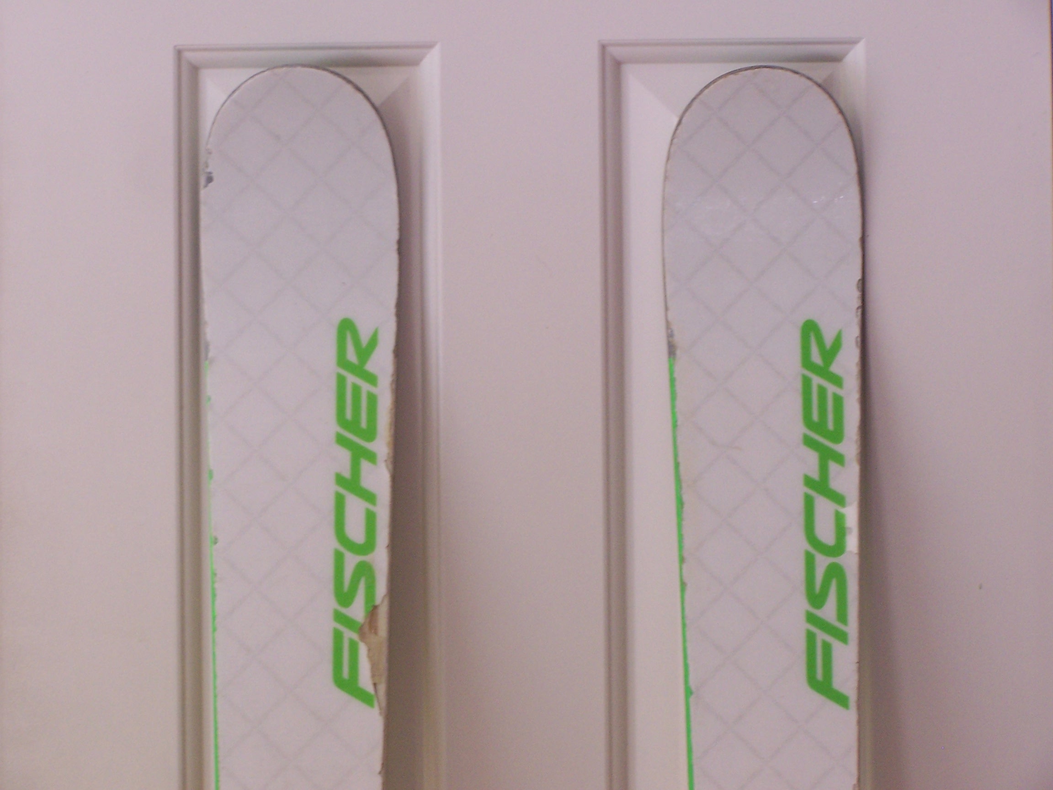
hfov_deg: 18.7
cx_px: 526
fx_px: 3194
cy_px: 395
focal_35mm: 105
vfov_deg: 14.1
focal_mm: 17.5
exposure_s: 1/45
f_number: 3.2
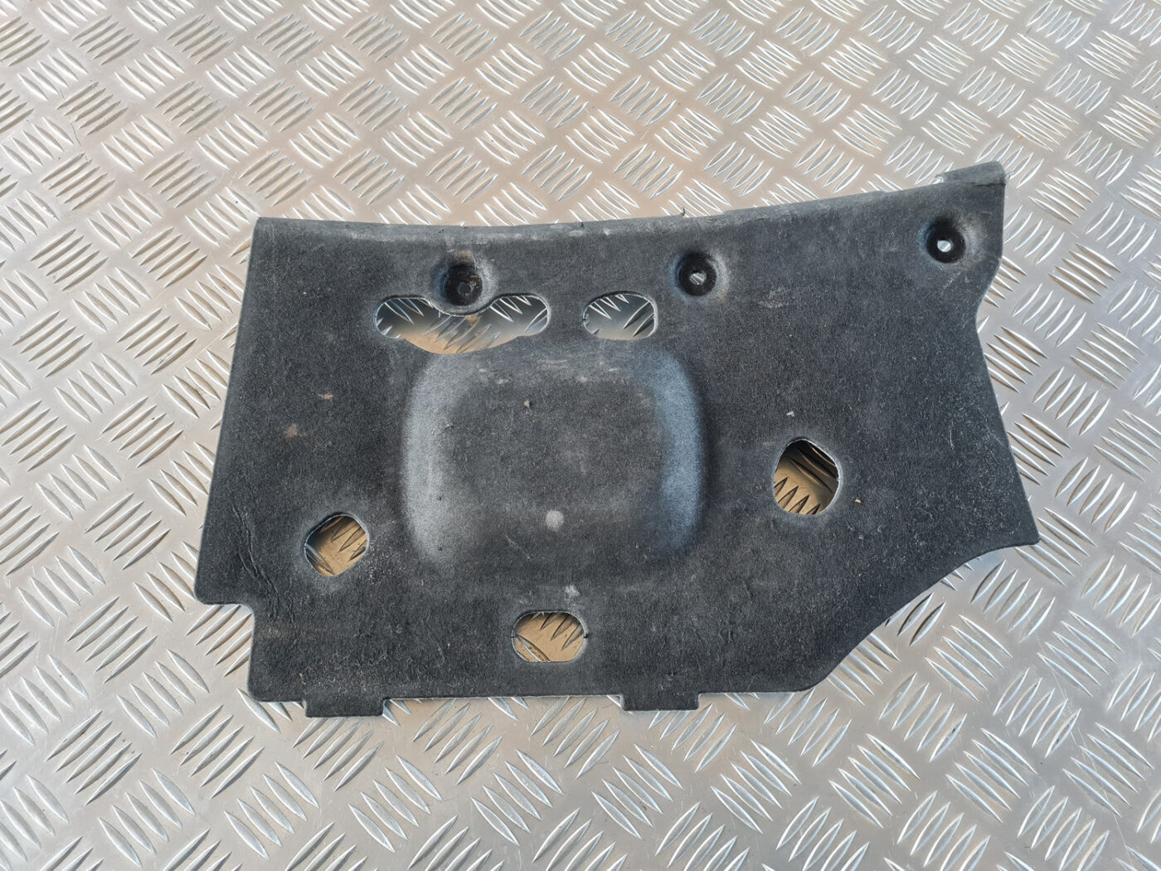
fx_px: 872
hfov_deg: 67.3
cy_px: 436
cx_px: 580
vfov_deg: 53.1
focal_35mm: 26
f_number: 1.8
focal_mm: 5.4
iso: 320
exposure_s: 1/50
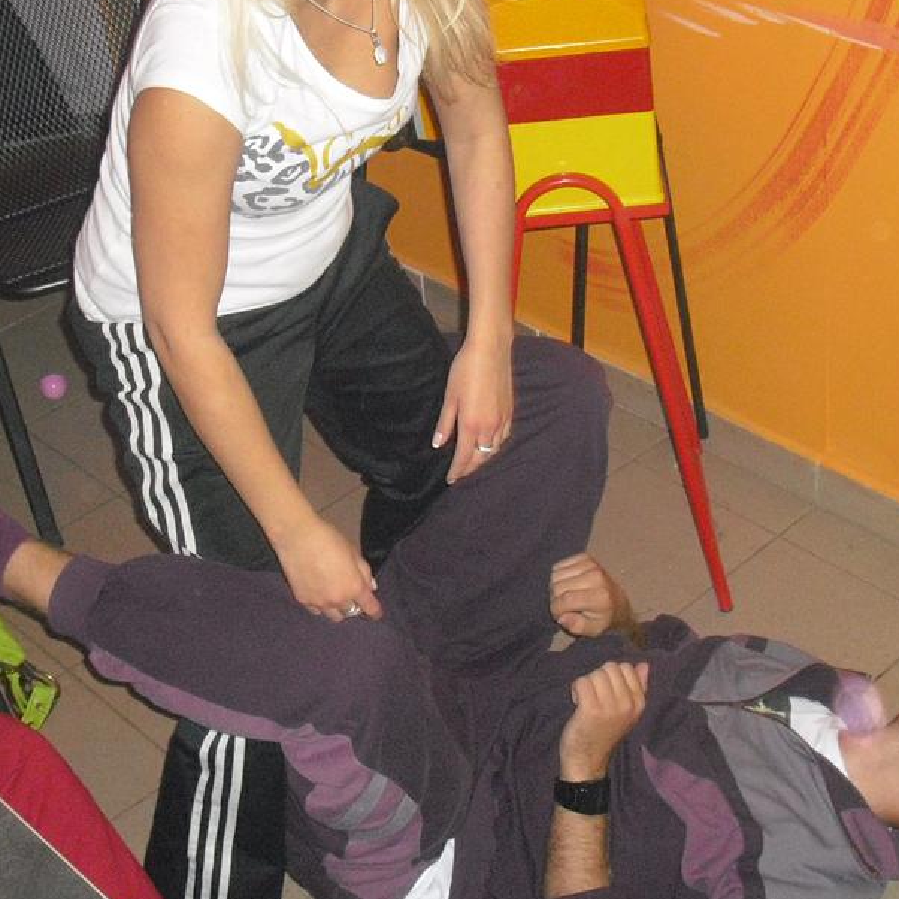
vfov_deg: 25.7
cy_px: 387
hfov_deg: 25.7
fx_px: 1969
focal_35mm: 67
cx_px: 454
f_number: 2.8
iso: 400
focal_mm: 6.2
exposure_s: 1/60
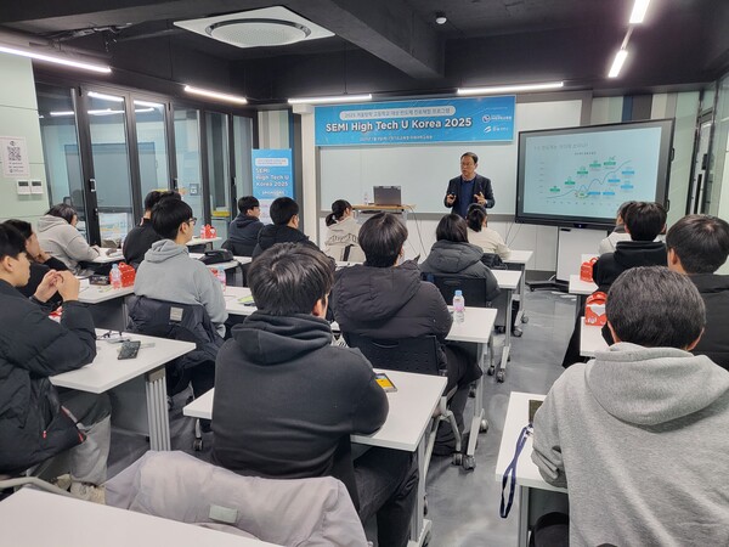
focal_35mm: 26
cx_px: 364
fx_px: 548
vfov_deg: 53.1
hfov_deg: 67.3
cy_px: 274
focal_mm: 4.25
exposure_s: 1/120
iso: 160
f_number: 1.8
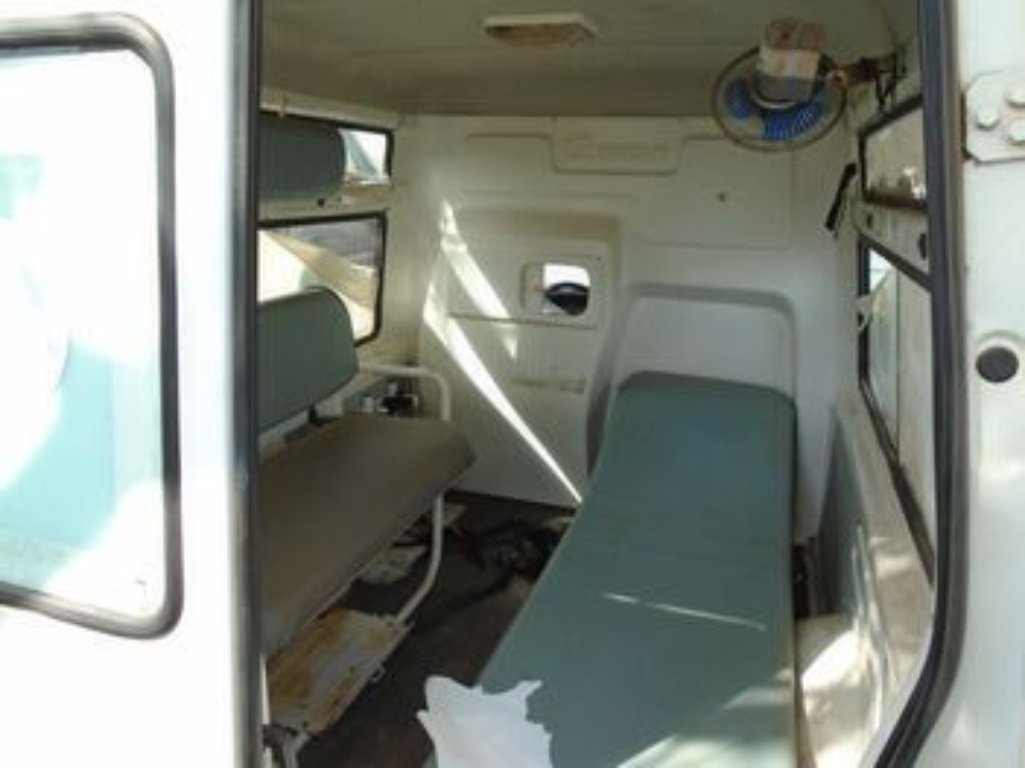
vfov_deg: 53.0
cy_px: 384
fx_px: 770
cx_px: 512
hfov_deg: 67.3
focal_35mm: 26
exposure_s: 1/160
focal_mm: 4.6
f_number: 3.2
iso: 100
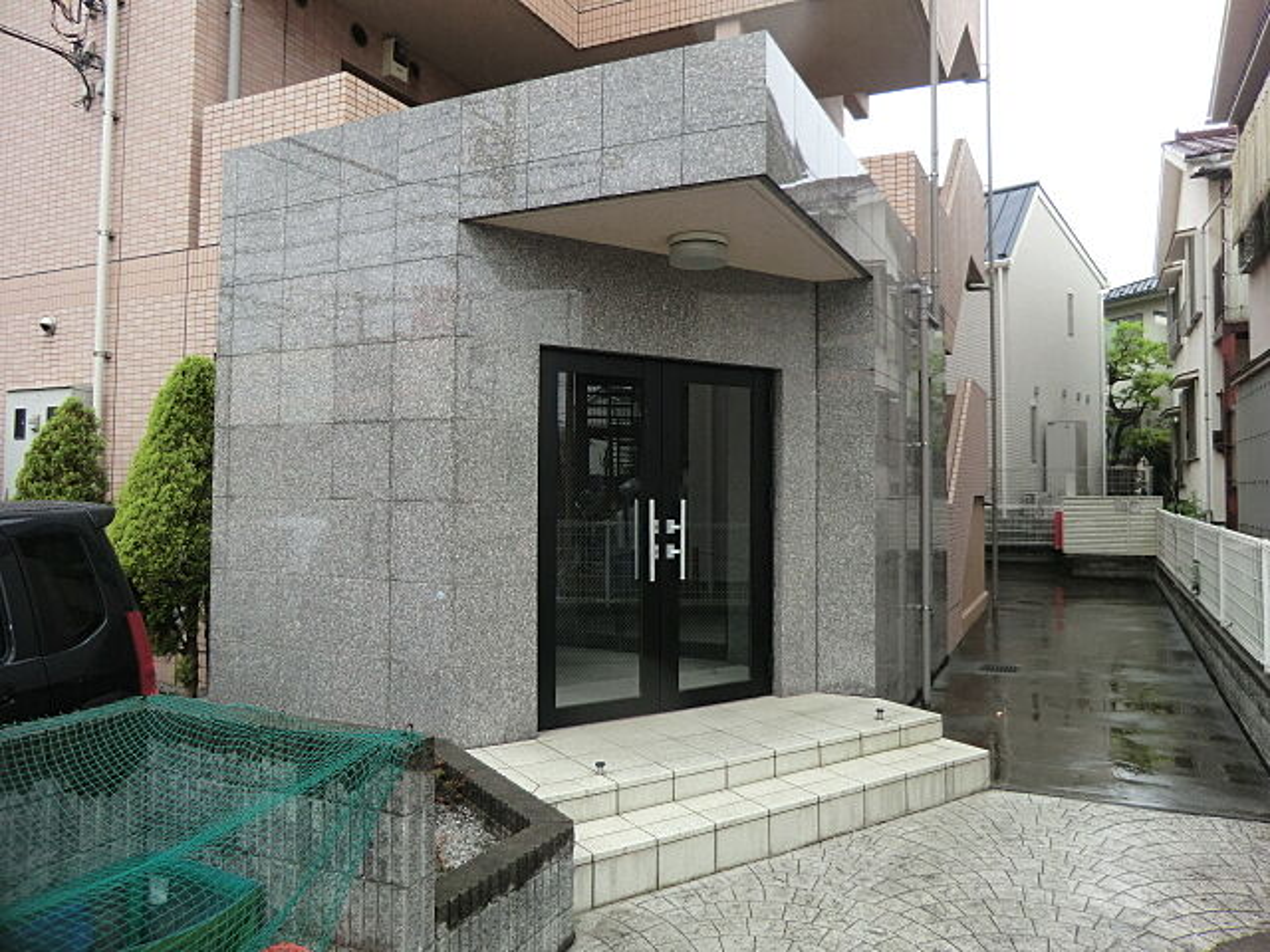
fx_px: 881
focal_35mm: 24
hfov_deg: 71.6
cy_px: 476
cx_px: 635
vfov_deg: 56.8
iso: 80
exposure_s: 1/60
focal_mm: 4.3
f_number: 3.2
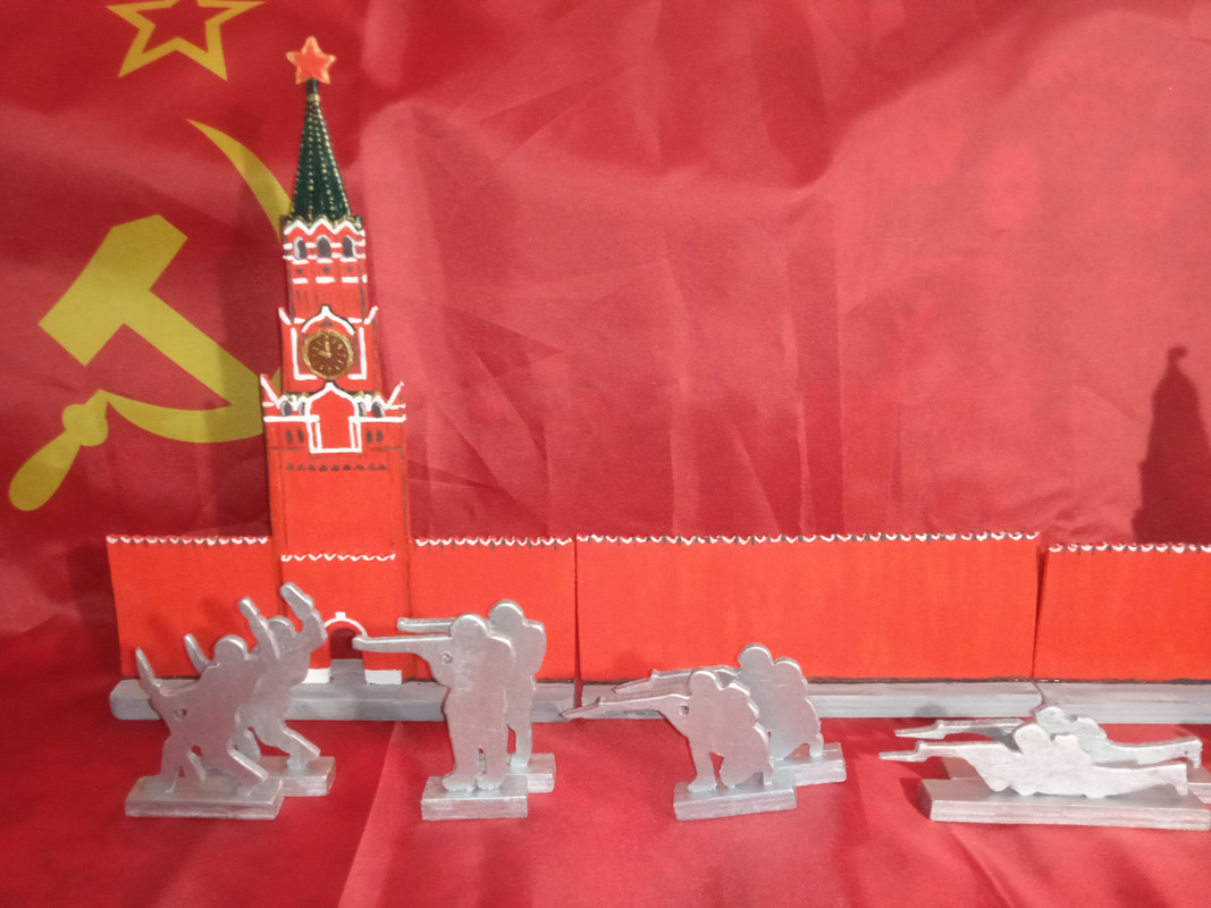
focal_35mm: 28
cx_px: 606
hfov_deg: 63.4
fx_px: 979
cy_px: 454
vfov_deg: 49.7
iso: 805
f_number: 2.2
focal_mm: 3.43
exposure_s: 1/20
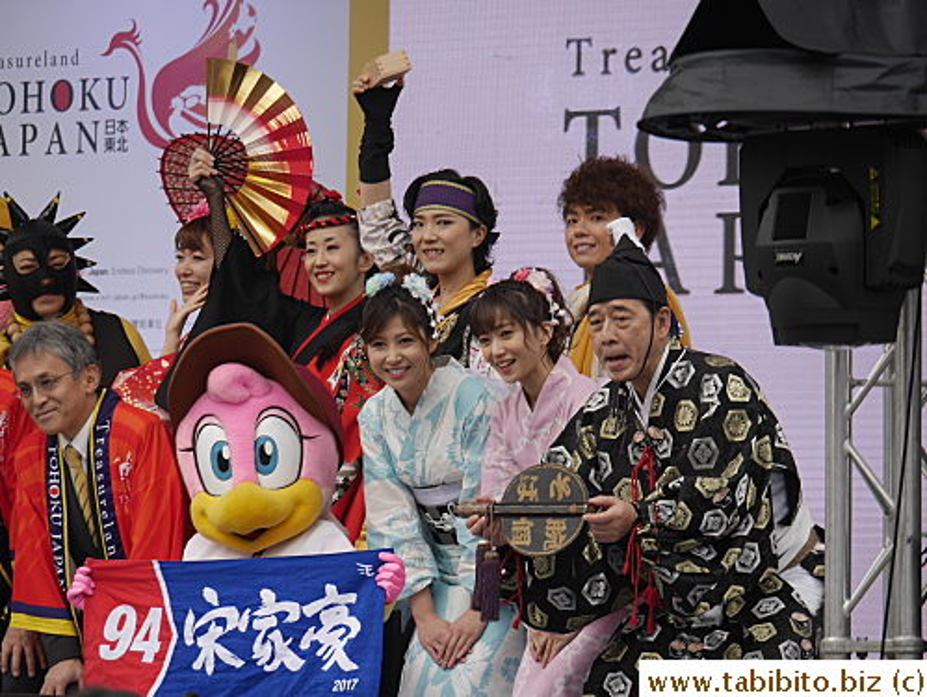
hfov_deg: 6.6
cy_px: 348
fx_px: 8040
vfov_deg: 5.0
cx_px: 464
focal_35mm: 300
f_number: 5.6
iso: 320
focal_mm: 150
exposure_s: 1/320
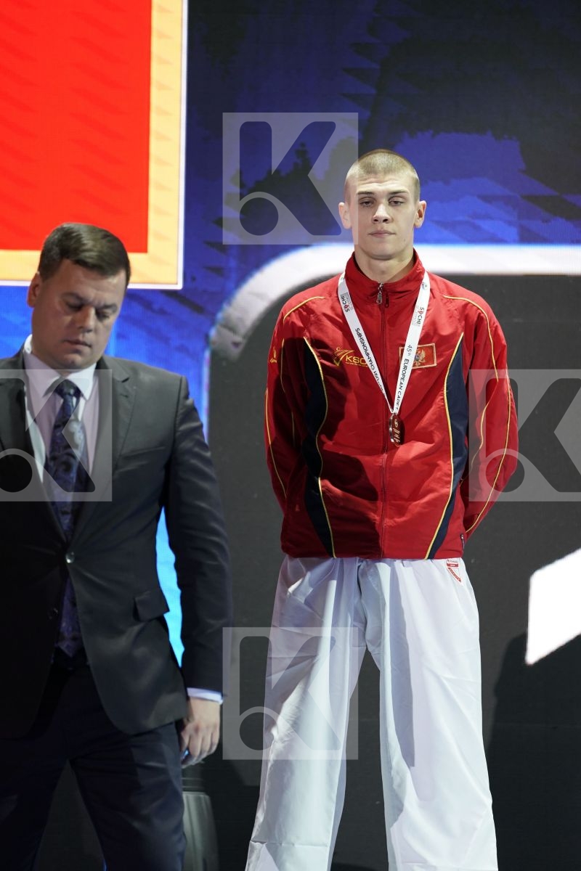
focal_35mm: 200
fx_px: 4841
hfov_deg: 6.9
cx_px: 290
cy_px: 436
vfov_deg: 10.3
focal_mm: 200
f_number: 2.8
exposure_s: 1/250
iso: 1250
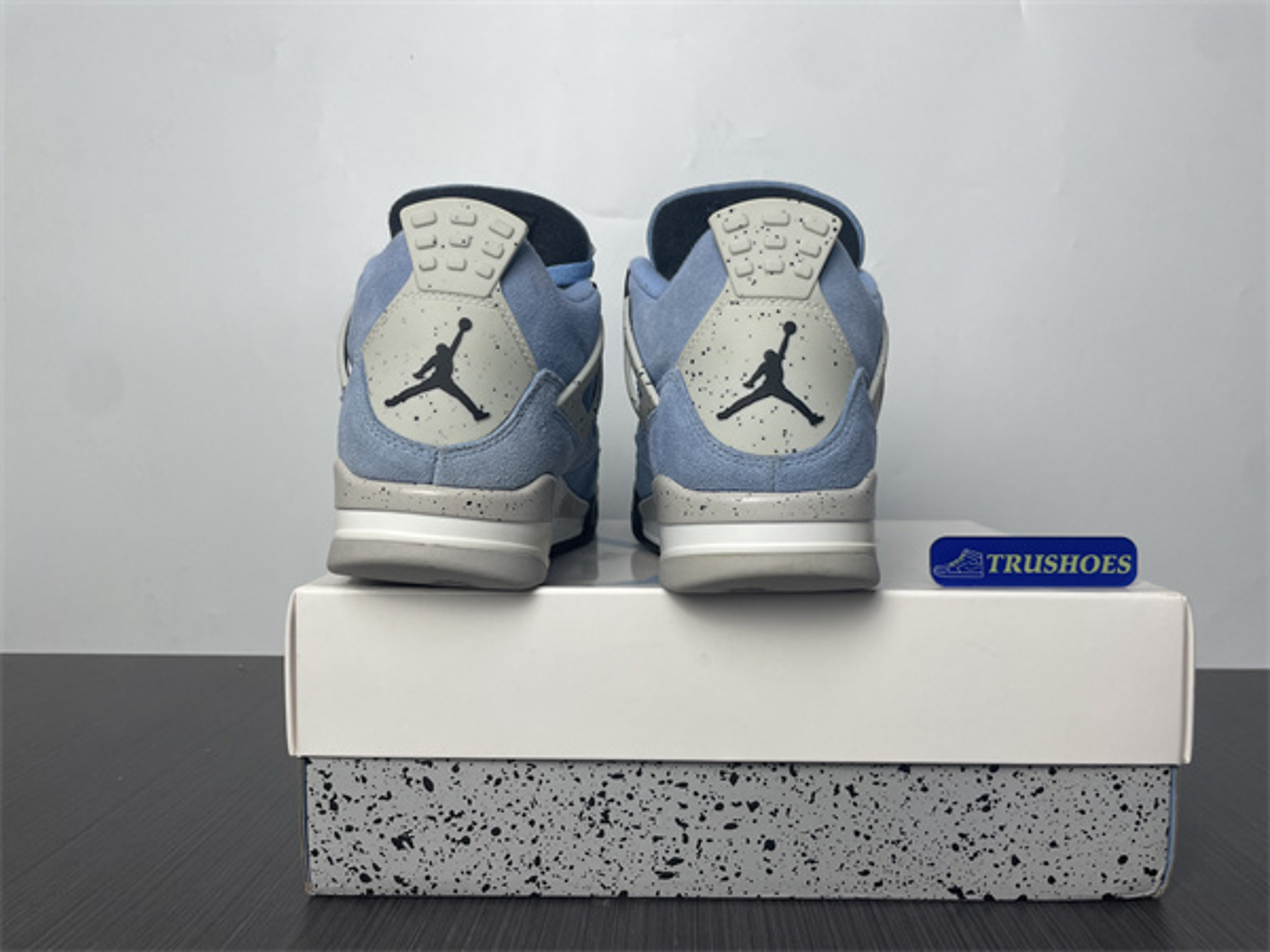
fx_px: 954
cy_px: 476
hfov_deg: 67.3
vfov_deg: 53.1
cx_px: 635
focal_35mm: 26
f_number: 1.6
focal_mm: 4.2
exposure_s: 1/211
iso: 32
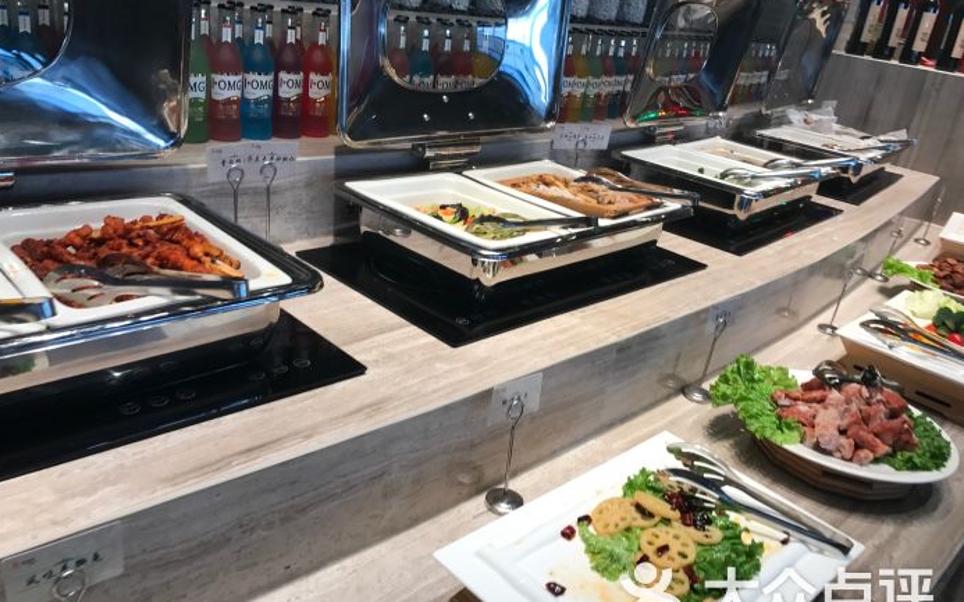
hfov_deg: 62.9
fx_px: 788
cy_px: 302
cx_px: 483
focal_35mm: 30
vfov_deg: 41.8
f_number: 1.8
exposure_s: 1/100
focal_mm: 3.99
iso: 40
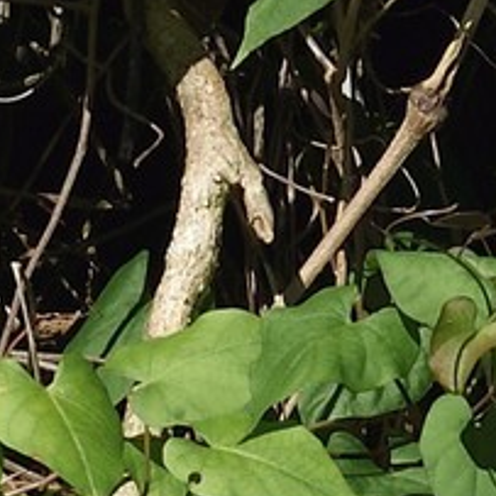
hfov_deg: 0.9
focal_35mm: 2016
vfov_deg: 0.9
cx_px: 1065
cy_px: 2828
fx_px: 32681
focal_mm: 200
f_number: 11
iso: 200
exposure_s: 1/250
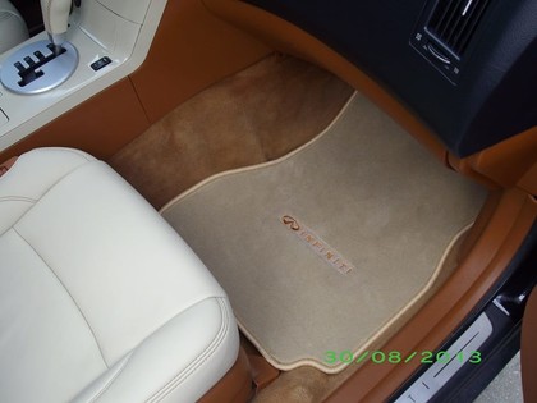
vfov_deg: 39.7
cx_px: 268
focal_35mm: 36
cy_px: 202
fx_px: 558
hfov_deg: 51.4
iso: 80
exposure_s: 1/200
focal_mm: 6
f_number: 2.7
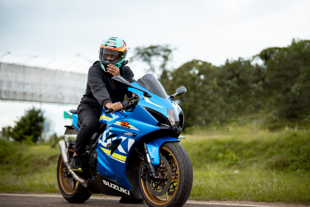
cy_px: 104
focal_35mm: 50
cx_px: 155
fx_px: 431
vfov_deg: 27.0
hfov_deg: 39.6
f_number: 1.4
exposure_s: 1/1250
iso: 100
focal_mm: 50
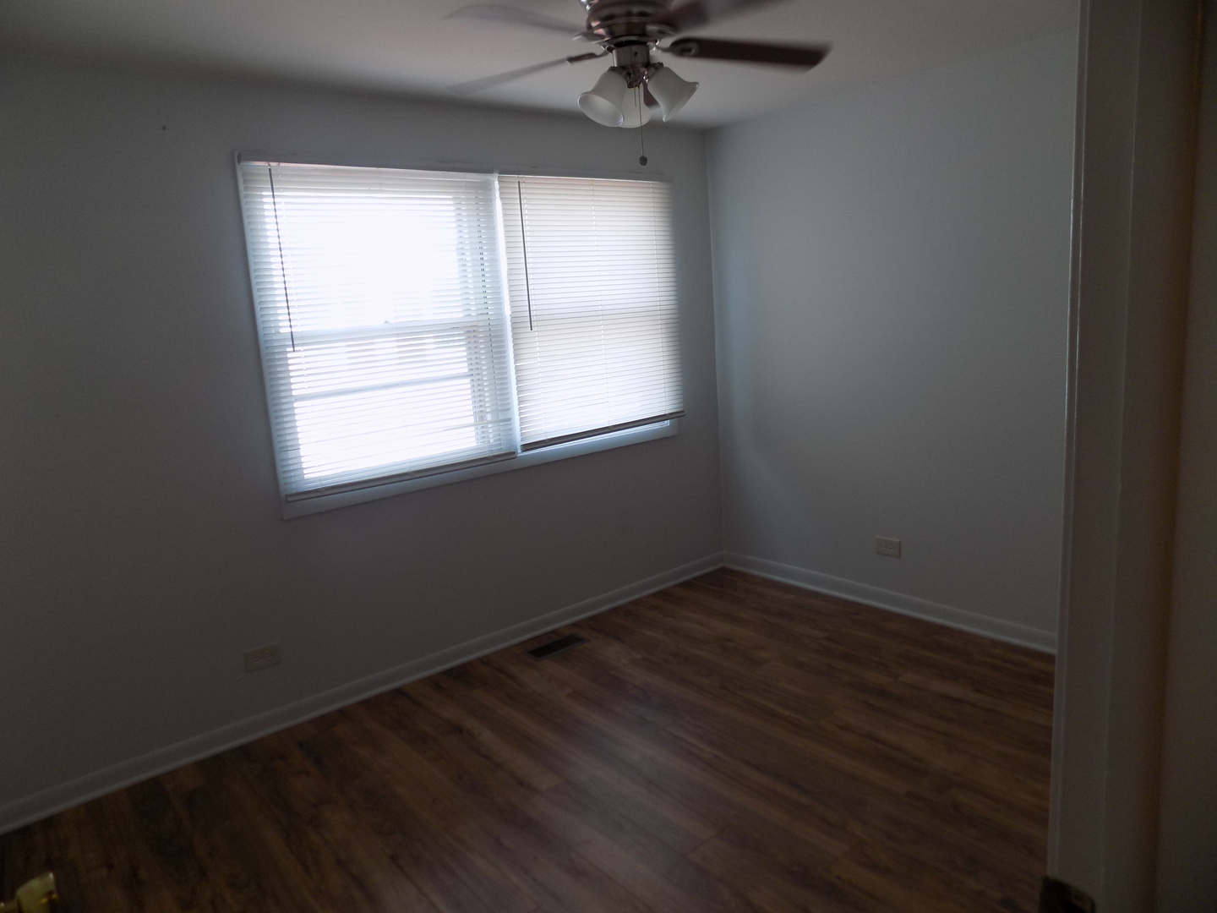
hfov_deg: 73.9
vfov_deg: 58.9
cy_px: 456
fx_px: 809
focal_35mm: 23
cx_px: 608
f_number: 3.1
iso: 80
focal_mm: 4
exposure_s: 1/80
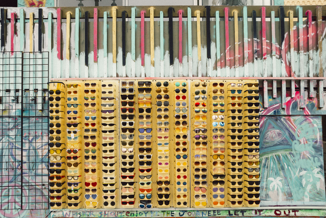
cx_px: 163
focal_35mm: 33
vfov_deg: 40.0
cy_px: 109
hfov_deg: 57.2
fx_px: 299
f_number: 7.1
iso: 250
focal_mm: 22
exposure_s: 1/250
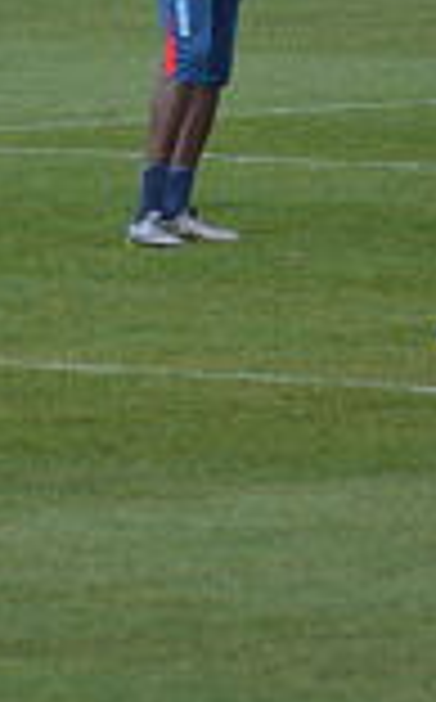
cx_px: 130
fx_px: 22460
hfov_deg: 1.1
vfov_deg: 1.8
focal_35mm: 1177
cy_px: 158
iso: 400
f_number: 5.6
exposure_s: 1/1250
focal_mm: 300
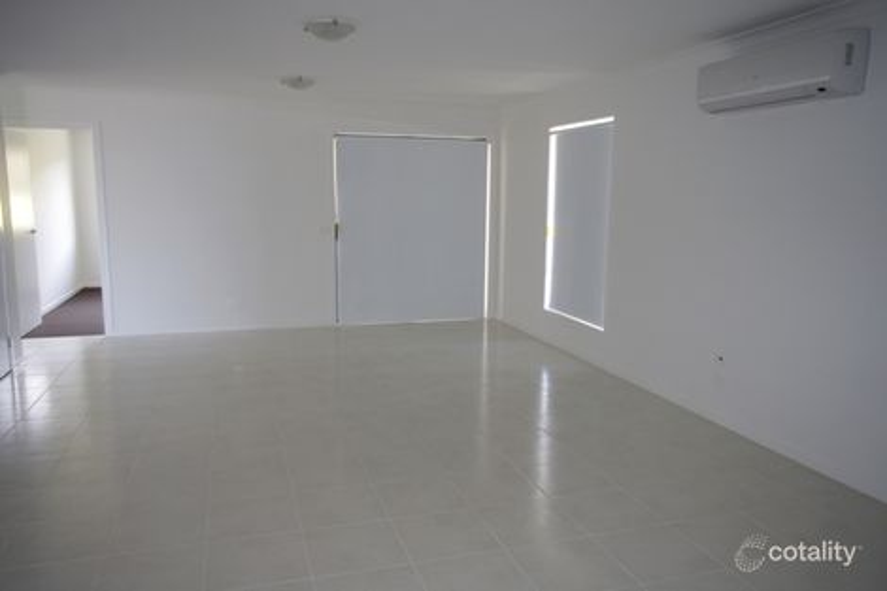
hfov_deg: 67.4
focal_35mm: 27
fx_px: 665
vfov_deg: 47.9
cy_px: 296
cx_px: 444
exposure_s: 1/50
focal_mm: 18
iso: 400
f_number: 4
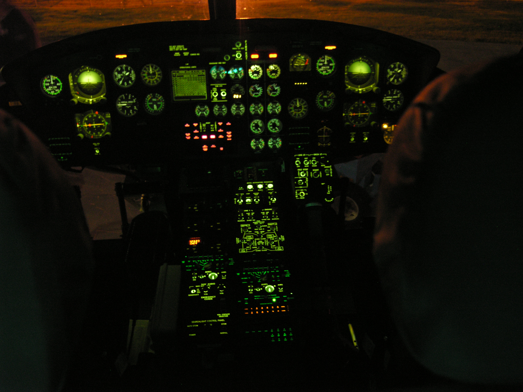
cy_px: 196
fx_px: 453
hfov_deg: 60.0
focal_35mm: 30
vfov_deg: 46.8
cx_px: 262
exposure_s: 8
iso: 200
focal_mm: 7.5
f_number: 2.8
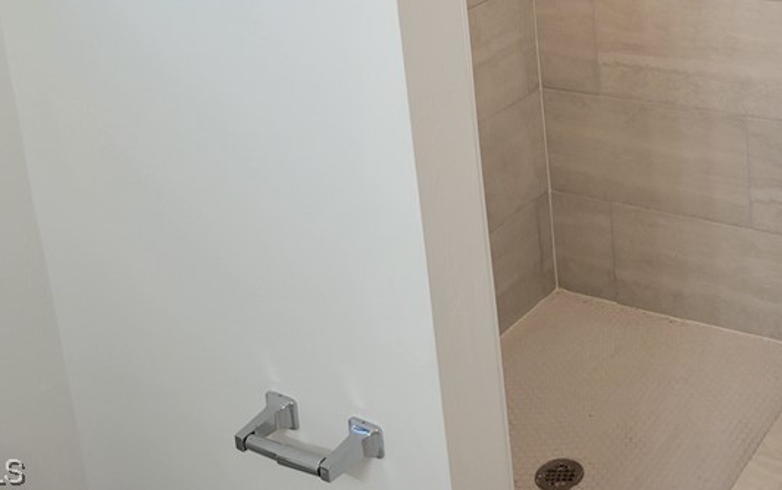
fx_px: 1130
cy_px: -60
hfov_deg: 37.1
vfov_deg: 22.9
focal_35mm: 53
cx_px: 597
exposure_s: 1/120
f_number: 1.8
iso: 160
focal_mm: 5.4
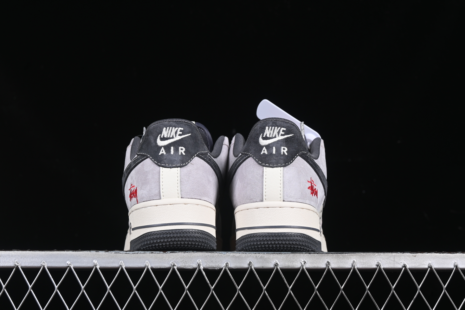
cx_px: 232
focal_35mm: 75
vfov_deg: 18.2
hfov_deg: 27.0
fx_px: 969
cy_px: 155
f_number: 8
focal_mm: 50
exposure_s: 1/80
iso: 160
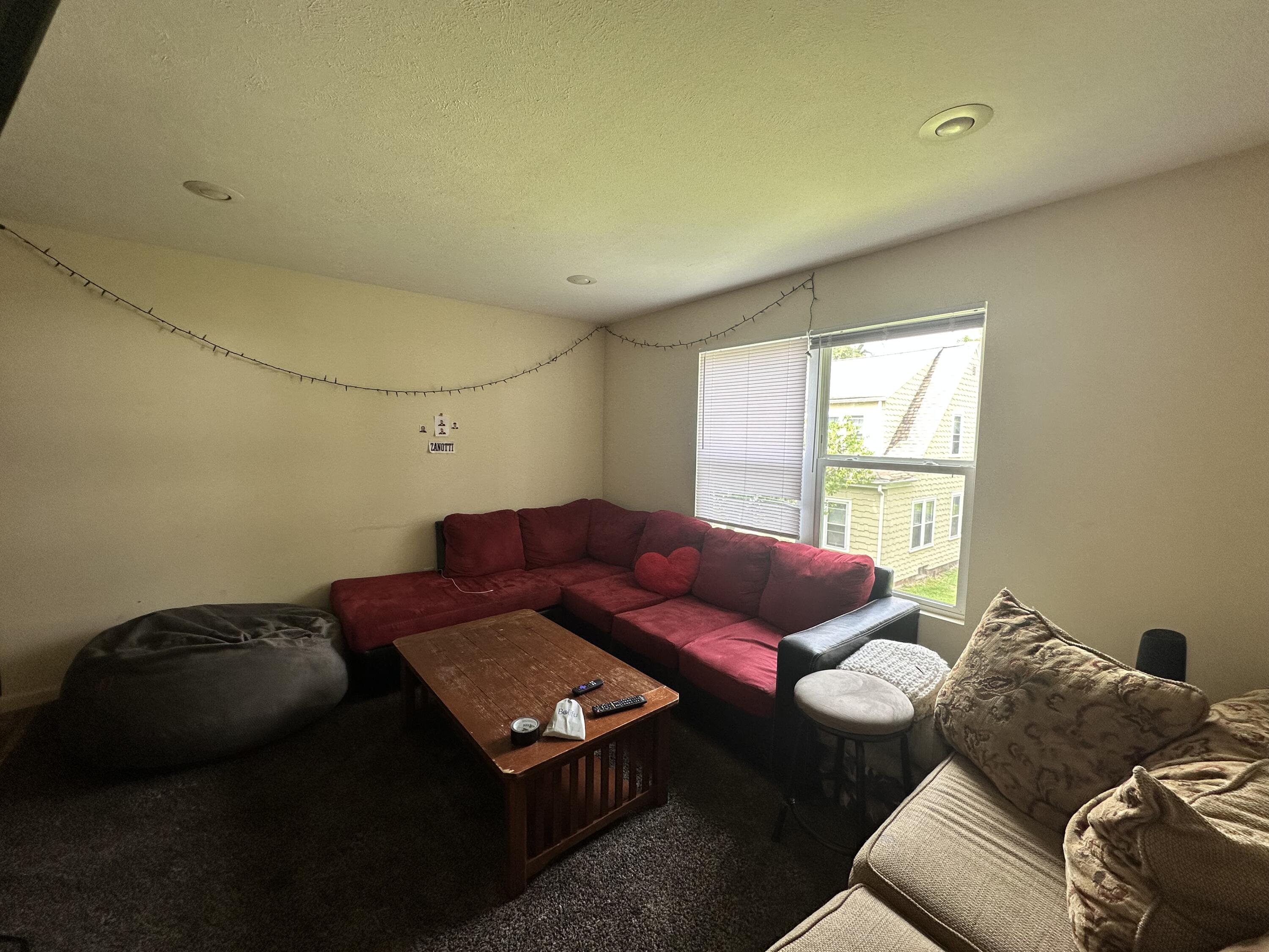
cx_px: 634
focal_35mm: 14
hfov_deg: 102.1
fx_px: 513
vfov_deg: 85.7
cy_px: 476
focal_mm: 2.22
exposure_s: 1/99
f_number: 2.2
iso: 80
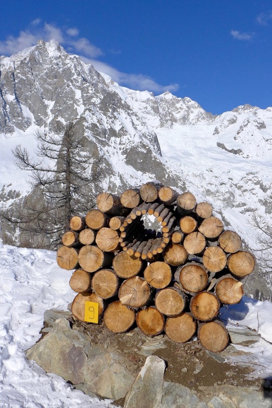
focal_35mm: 37
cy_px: 204
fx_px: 419
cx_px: 136
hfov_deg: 35.9
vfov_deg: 51.9
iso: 400
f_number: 3.2
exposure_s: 1/2000
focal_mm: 7.3
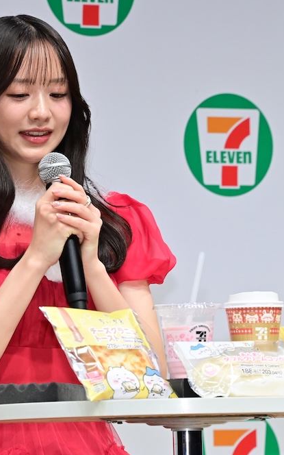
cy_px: 227
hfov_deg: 3.4
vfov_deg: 5.5
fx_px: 4755
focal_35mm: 384
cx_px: 72
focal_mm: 250
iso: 6400
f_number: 11
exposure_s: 1/250
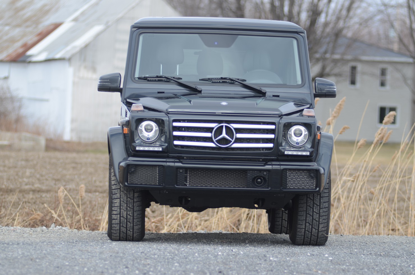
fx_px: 2330
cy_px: 138
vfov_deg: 6.8
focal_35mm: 202
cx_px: 208
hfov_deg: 10.2
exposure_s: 1/640
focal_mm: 135
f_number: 3.2
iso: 100
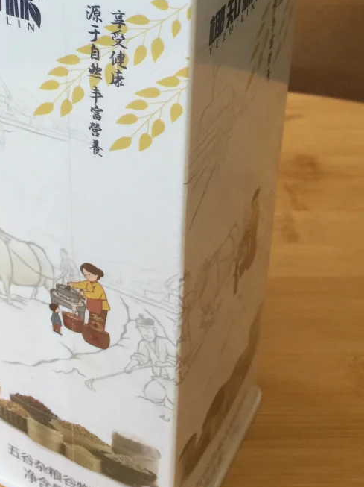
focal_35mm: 64
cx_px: 99
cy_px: 63
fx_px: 898
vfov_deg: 29.2
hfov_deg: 22.7
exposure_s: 1/33
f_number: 2.2
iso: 40
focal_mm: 4.15
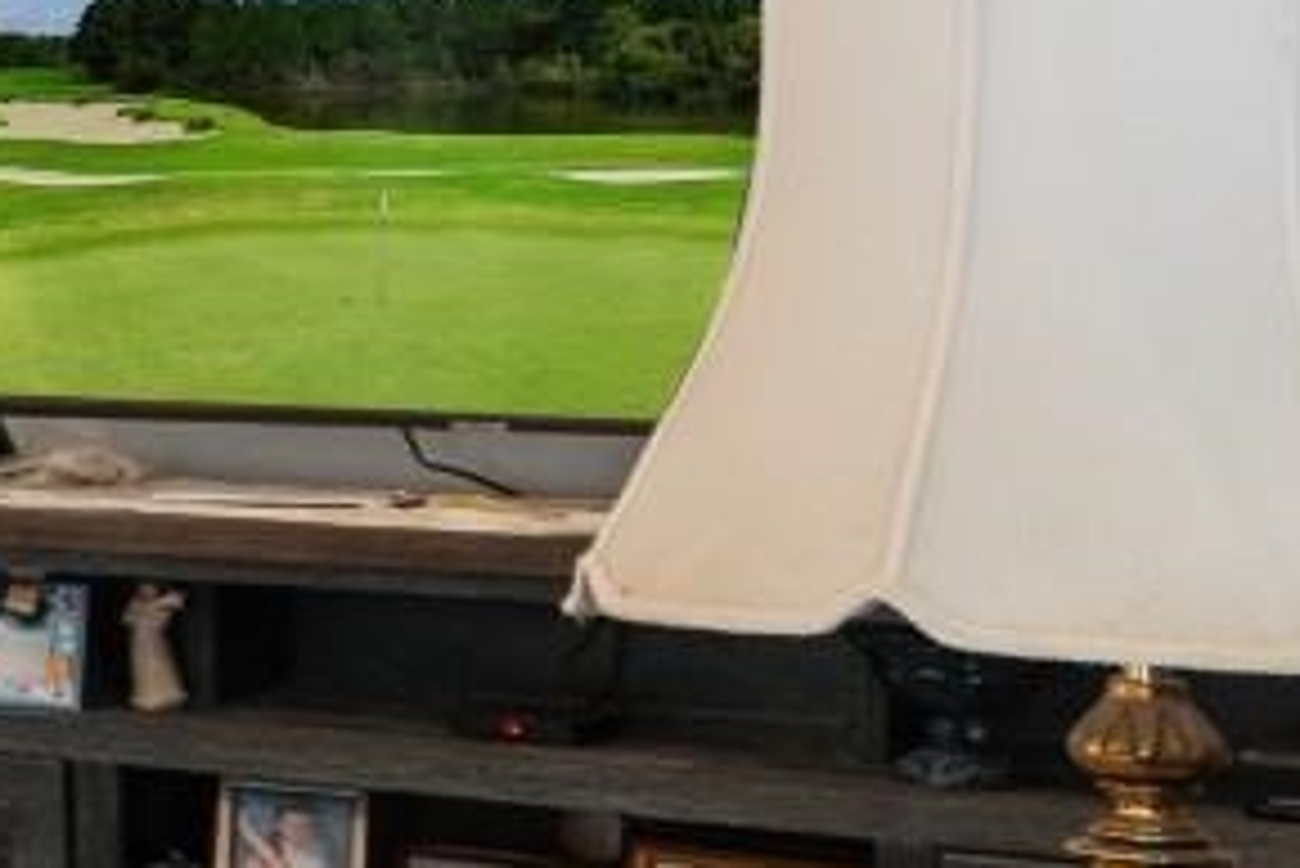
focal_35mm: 84
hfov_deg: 15.0
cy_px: 243
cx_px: -1781
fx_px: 3035
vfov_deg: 16.2
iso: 100
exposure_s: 1/5
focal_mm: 10
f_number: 4.5
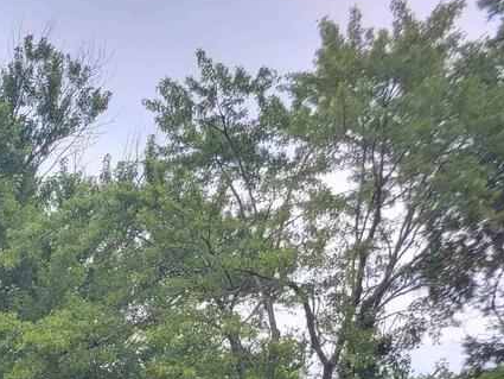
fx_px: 1282
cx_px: -310
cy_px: 605
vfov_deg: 15.2
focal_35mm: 88
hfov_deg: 18.8
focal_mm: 5.4
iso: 40
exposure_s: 1/123
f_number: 1.8
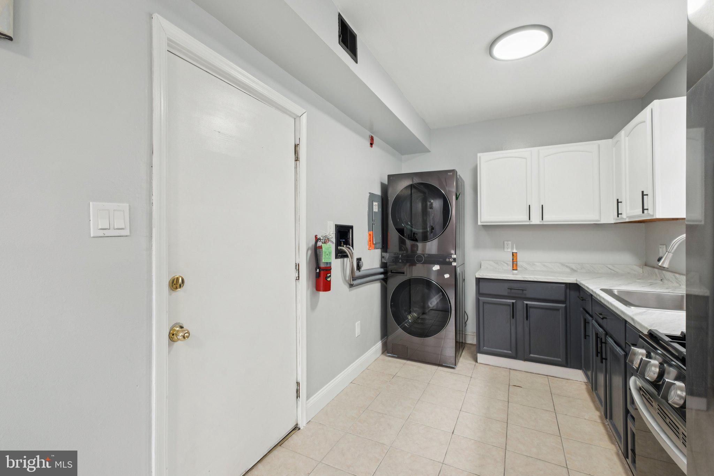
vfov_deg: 77.3
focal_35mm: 15
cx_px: 357
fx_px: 297
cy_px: 238
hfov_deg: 100.4
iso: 250
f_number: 8
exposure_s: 1/7
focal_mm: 10
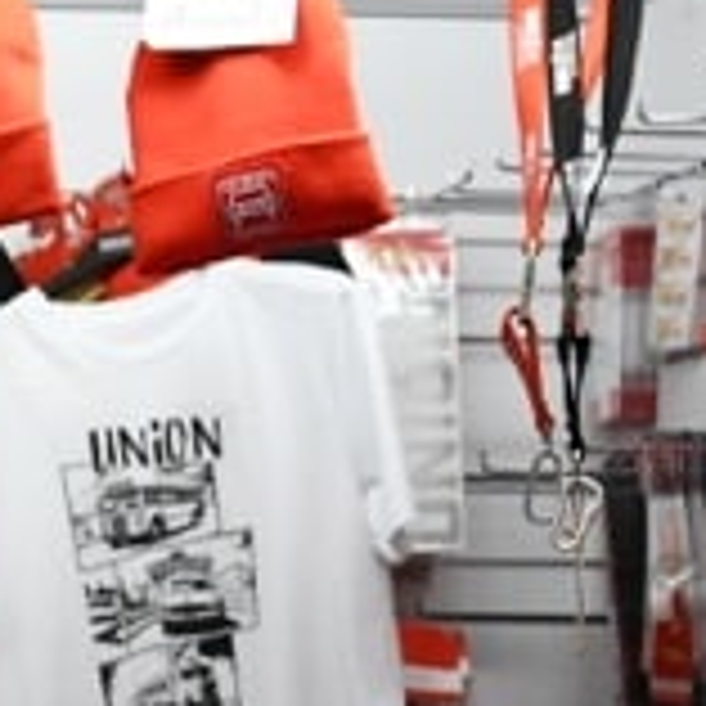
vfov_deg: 7.2
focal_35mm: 242
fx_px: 5584
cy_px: 771
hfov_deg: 6.5
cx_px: -1502
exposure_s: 1/500
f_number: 2.8
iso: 2000
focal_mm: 35
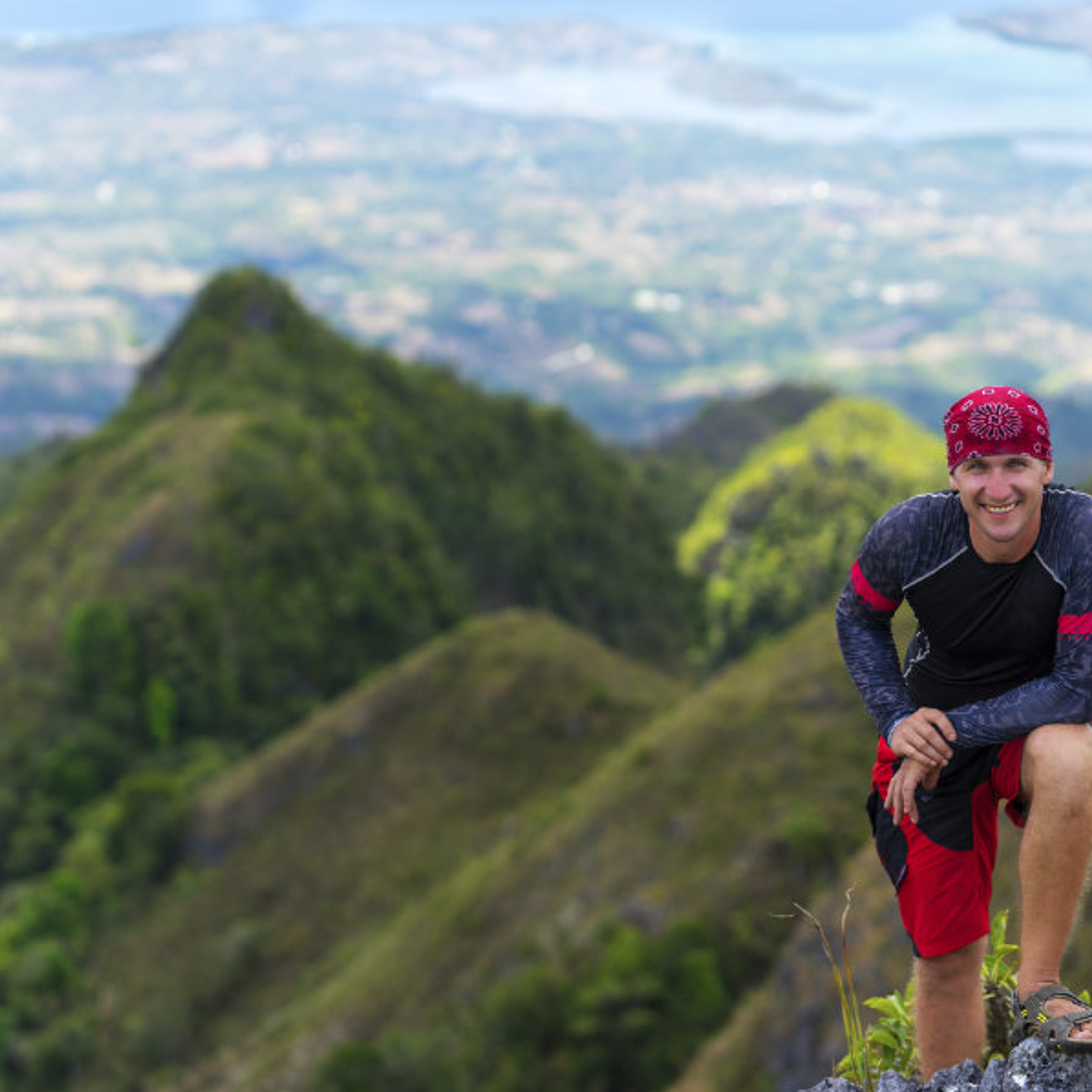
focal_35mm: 116
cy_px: 544
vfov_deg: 15.0
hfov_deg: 15.0
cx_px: 597
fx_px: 4140
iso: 100
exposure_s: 1/1000
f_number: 2.5
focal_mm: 85
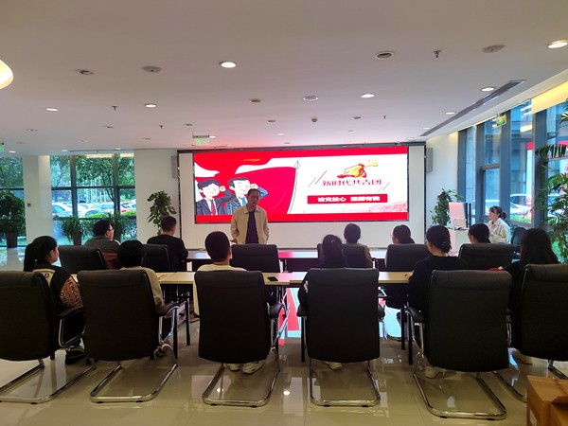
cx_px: 284
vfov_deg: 58.9
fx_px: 377
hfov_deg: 73.9
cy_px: 213
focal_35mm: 23
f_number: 1.9
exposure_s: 1/100
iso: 909
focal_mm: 5.52
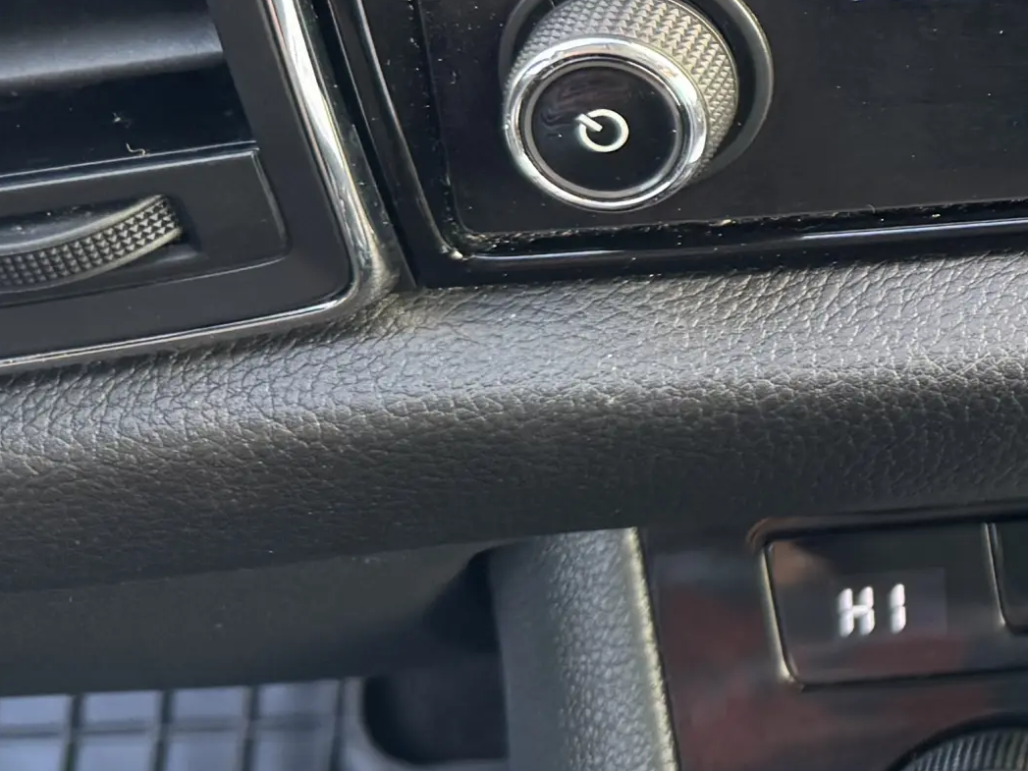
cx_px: 1742
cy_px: -131
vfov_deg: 16.2
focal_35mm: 88
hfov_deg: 18.4
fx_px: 2613
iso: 160
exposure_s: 1/121
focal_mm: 6.76
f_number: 1.78
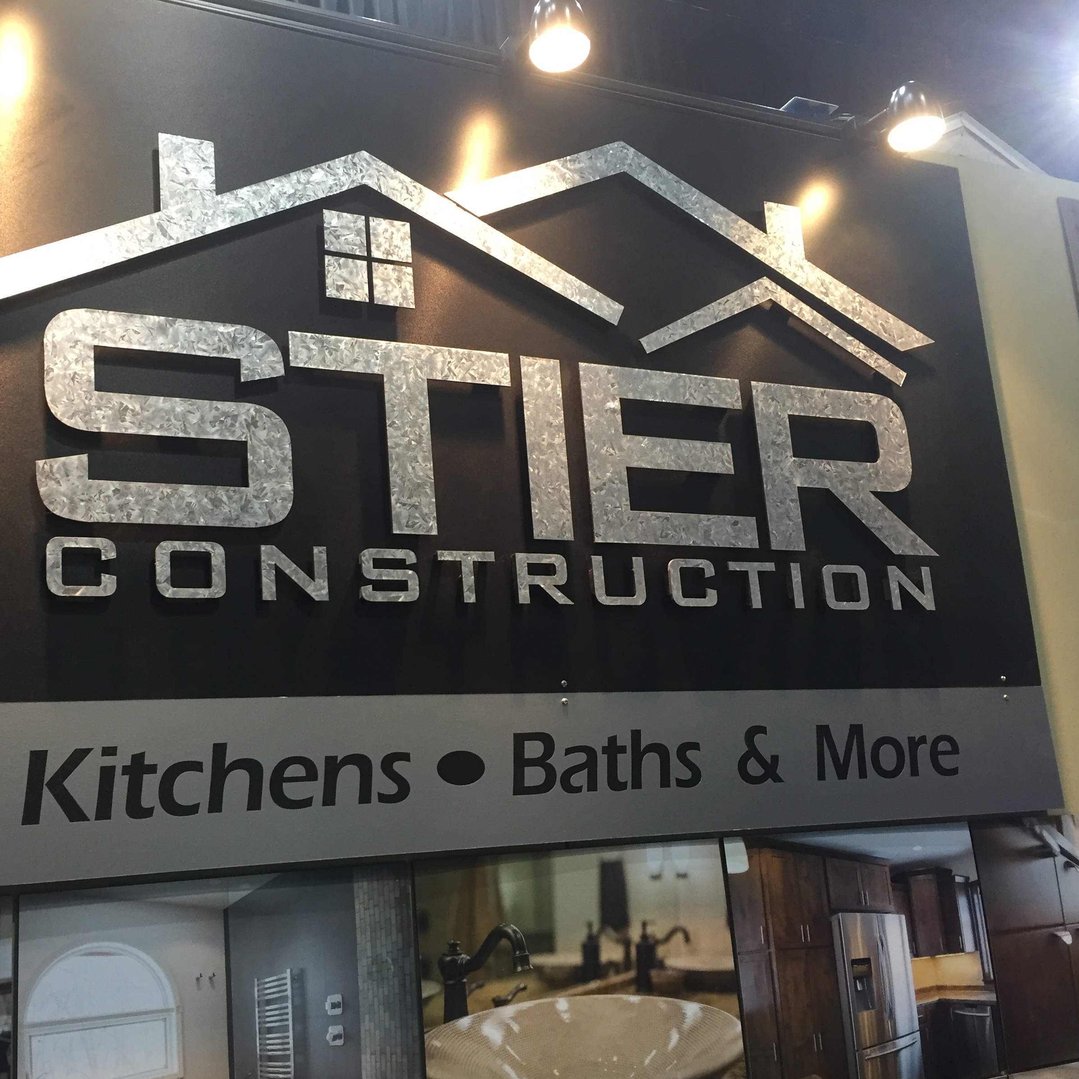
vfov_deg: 47.2
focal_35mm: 35
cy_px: 551
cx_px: 433
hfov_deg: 47.0
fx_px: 1234
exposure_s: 1/30
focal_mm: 4.15
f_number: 2.2
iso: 100
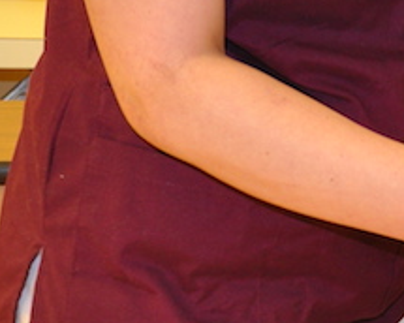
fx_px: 1686
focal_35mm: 141
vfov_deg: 10.5
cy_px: -199
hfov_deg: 13.3
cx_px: 500
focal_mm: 24
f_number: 4
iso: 800
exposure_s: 1/60
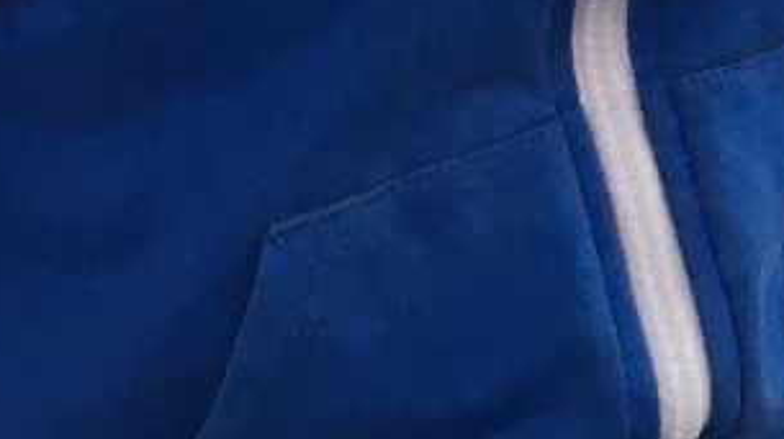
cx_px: 946
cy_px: -485
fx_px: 3448
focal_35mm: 166
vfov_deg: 7.0
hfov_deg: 12.7
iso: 64
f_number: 2.2
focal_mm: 4.15
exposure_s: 1/33
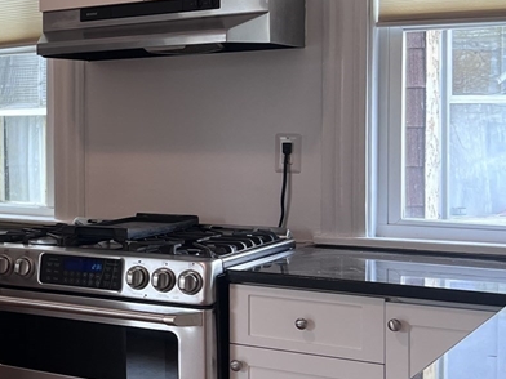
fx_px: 994
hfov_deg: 25.7
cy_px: 164
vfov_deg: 21.6
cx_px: -94
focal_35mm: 68
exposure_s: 1/120
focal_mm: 5.7
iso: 80
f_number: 1.5
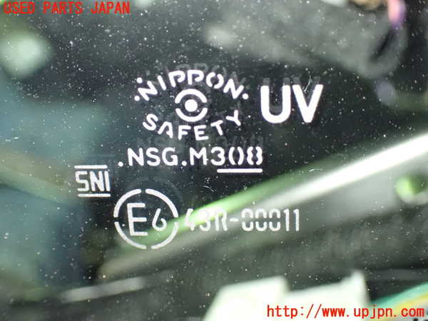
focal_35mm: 47
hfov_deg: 40.4
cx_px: 214
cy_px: 160
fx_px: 581
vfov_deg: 30.9
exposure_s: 1/25
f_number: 3.1
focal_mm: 8.4
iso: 1600
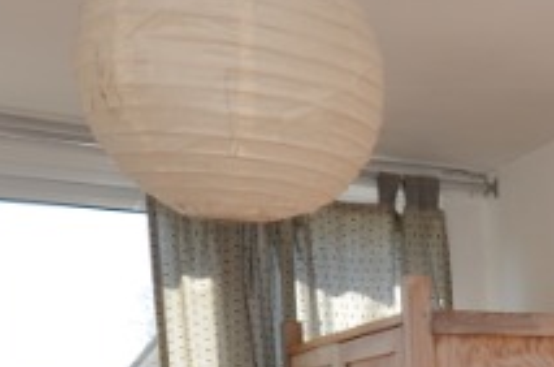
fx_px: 1219
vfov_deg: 15.5
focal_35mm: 79
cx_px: 681
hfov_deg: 23.2
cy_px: 577
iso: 100
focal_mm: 11
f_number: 5.6
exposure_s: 1/125
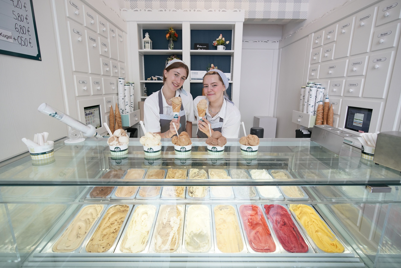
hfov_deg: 93.3
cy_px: 127
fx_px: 189
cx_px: 196
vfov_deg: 70.4
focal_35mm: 17
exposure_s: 1/250
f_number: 4
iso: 1600
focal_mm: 16
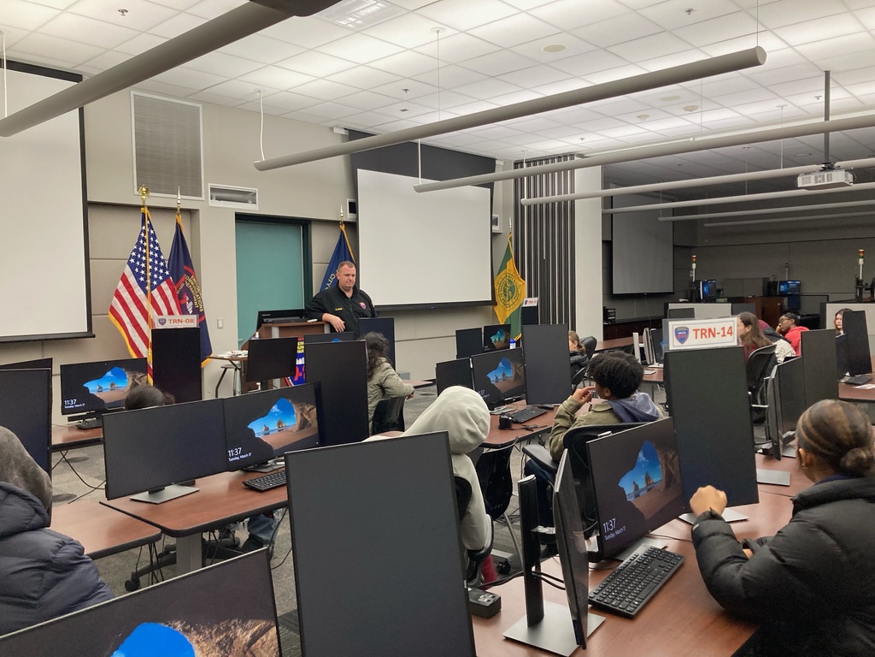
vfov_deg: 49.7
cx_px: 438
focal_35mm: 28
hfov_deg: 63.4
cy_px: 328
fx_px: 708
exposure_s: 1/55
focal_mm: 3.99
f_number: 1.8
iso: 100
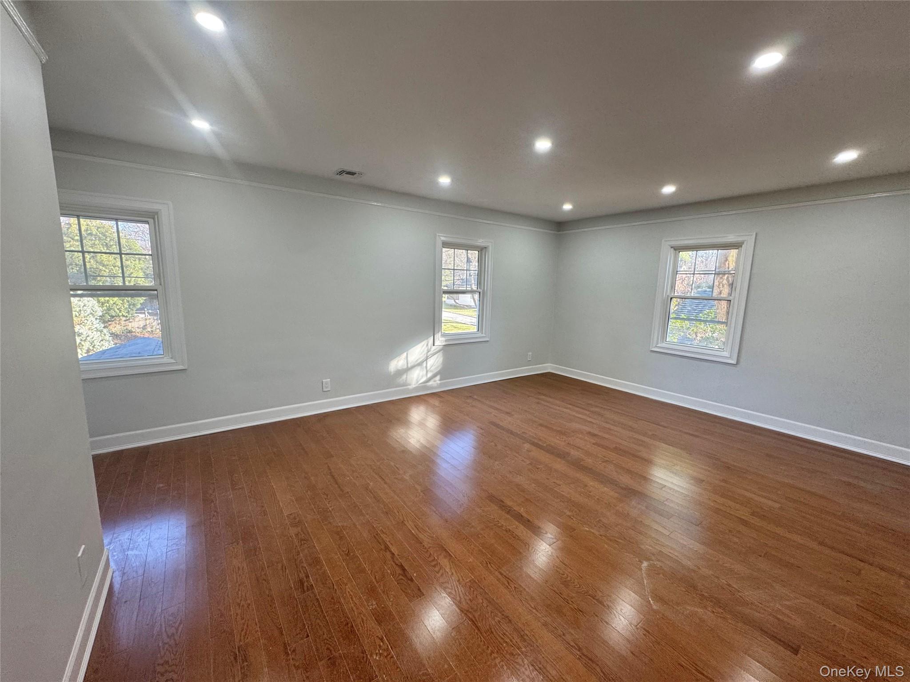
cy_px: 341
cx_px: 455
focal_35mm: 14
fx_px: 368
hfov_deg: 102.1
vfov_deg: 85.7
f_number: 2.2
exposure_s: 1/120
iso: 160
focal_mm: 2.22
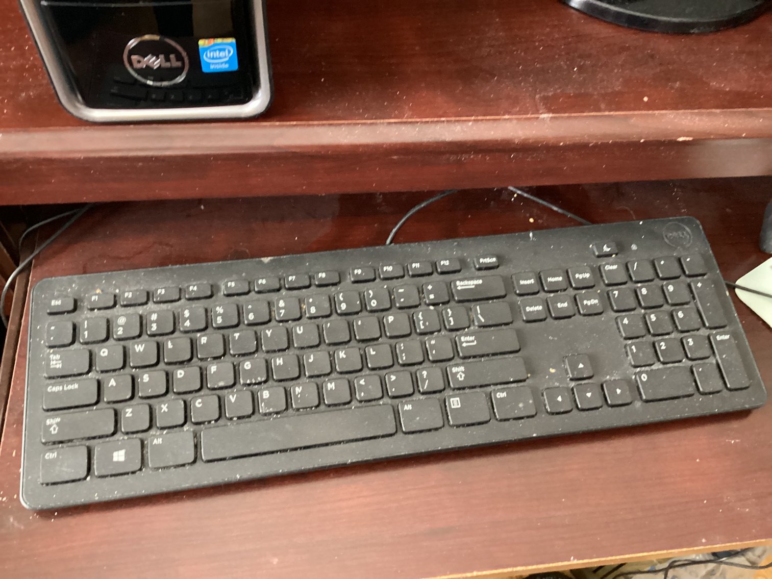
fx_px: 691
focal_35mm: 31
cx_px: 386
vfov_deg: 45.4
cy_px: 290
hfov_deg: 58.3
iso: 800
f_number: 2.4
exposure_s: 1/30
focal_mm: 3.3
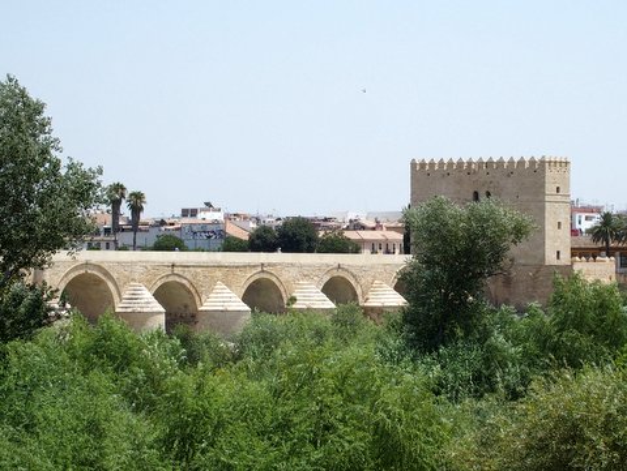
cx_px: 314
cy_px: 236
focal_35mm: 85
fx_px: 1541
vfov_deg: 17.4
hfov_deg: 23.0
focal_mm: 17.8
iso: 100
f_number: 4
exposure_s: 1/800
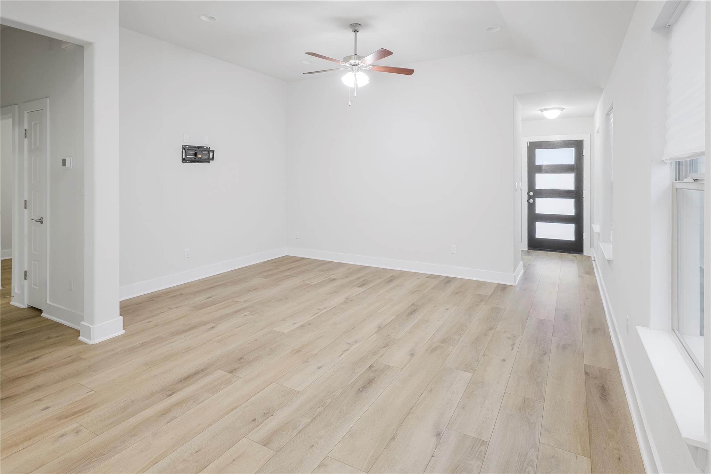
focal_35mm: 18
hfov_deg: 90.0
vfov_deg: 67.3
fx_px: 355
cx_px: 356
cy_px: 237
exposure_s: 1/20
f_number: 9
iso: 200
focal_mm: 18
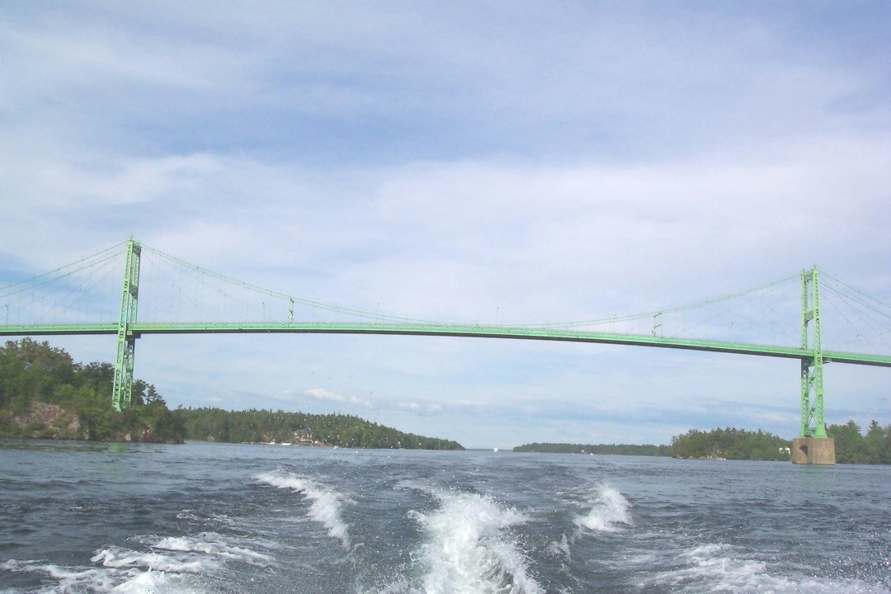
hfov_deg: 50.7
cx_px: 446
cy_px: 297
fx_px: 940
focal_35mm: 38
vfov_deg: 35.1
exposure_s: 1/1000
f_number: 4.8
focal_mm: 8
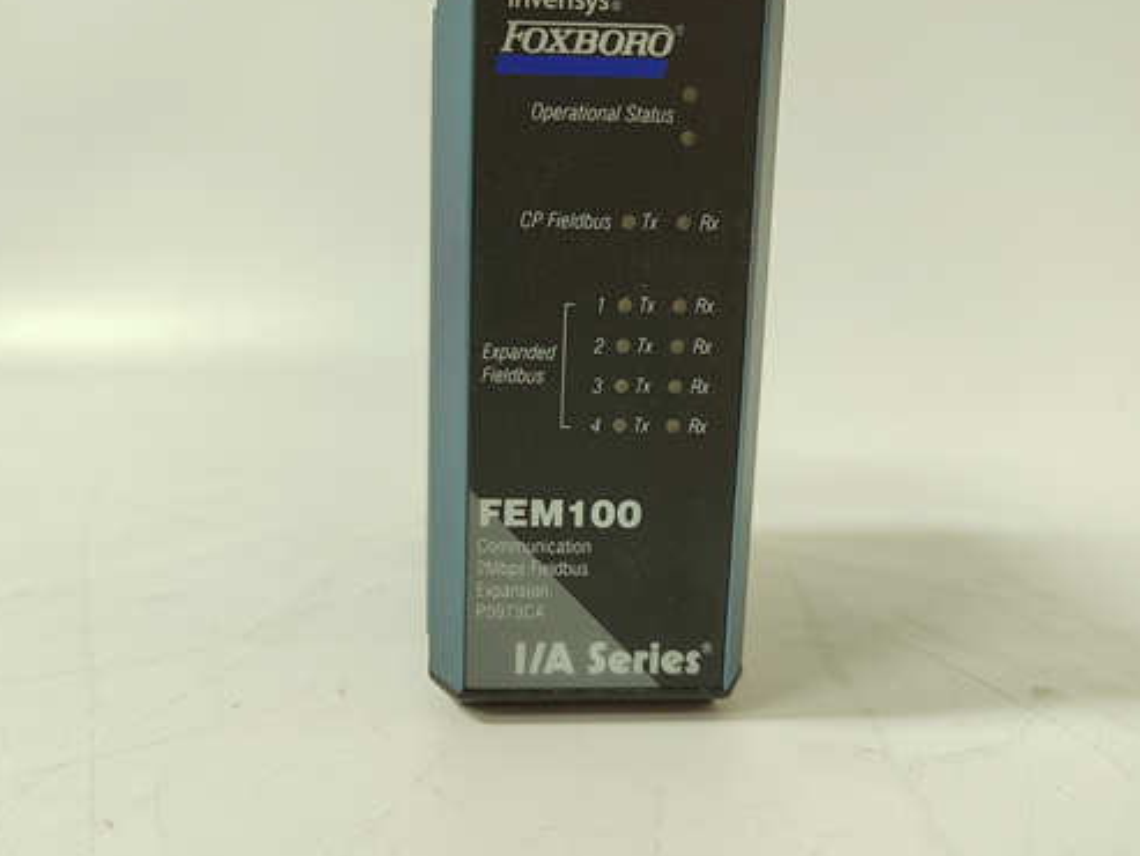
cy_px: 377
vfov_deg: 49.7
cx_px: 474
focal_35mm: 28
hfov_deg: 63.0
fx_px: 922
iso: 1463
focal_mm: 5.52
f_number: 1.9
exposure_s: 1/50
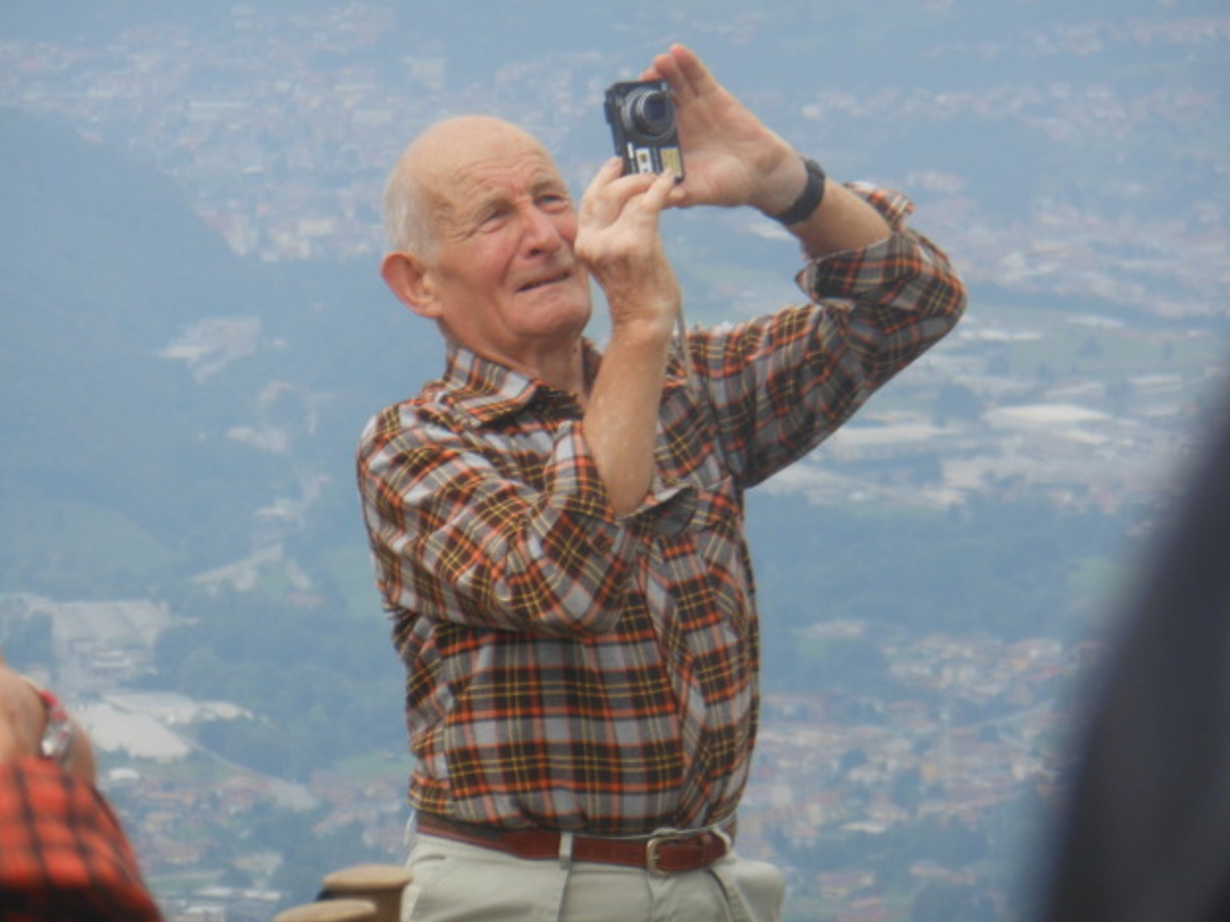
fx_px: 9699
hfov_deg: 7.3
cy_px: 444
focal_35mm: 273
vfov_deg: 5.4
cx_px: 598
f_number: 5.8
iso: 80
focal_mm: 45
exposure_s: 1/100
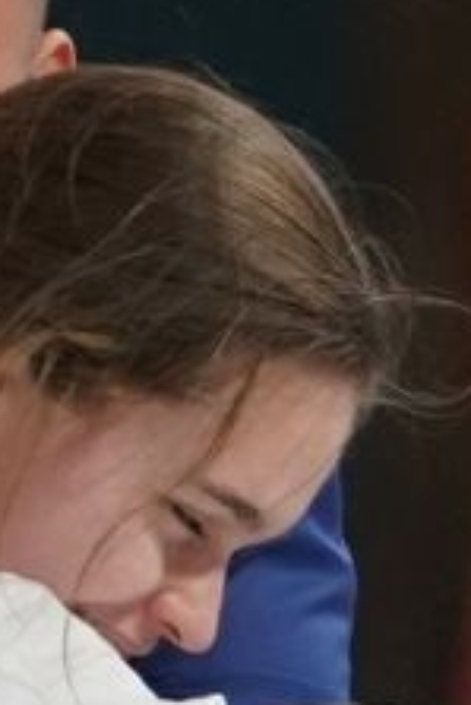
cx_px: -158
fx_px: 47396
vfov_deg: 0.9
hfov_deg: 0.6
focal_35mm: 2419
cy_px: 307
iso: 1600
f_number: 2.8
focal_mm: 200
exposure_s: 1/1000
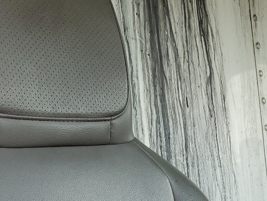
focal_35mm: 70
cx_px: 242
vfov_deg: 19.5
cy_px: 254
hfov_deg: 26.8
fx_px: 540
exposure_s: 1/455
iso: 50
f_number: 1.5
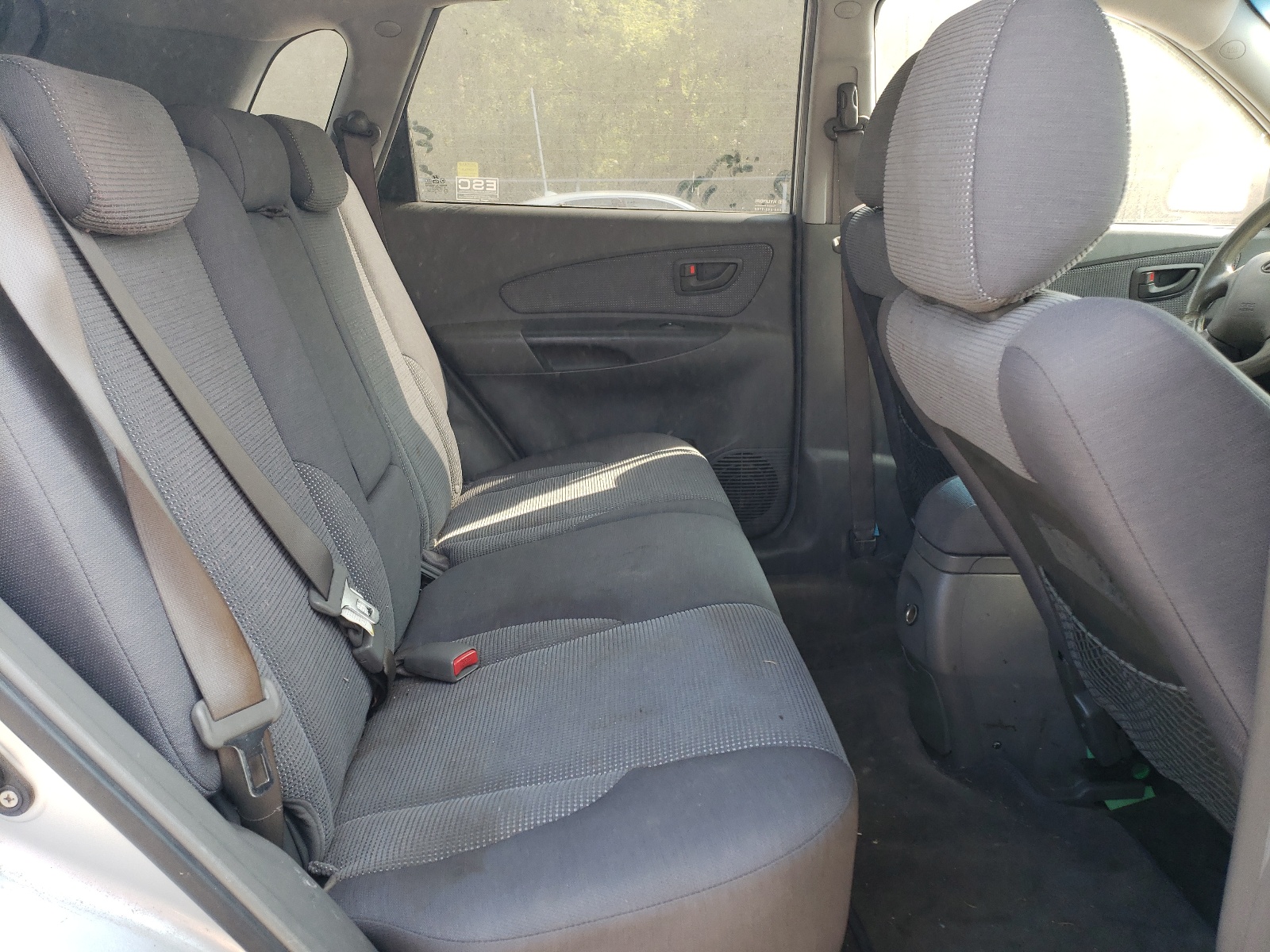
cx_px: 635
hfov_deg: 67.3
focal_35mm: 26
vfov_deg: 53.1
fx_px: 954
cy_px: 476
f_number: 1.5
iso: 50
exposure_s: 1/156
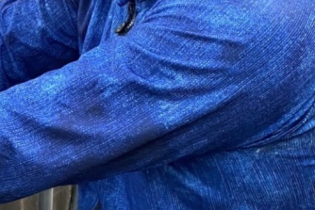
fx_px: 945
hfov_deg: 18.4
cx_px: -8
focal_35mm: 108
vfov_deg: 12.5
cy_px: -18
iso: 125
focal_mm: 4.25
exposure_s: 1/62
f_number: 1.8
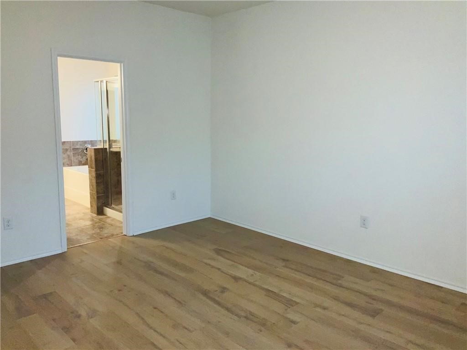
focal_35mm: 29
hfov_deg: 61.7
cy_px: 175
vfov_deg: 48.2
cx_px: 234
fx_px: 391
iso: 100
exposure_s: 1/60
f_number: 1.8
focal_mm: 3
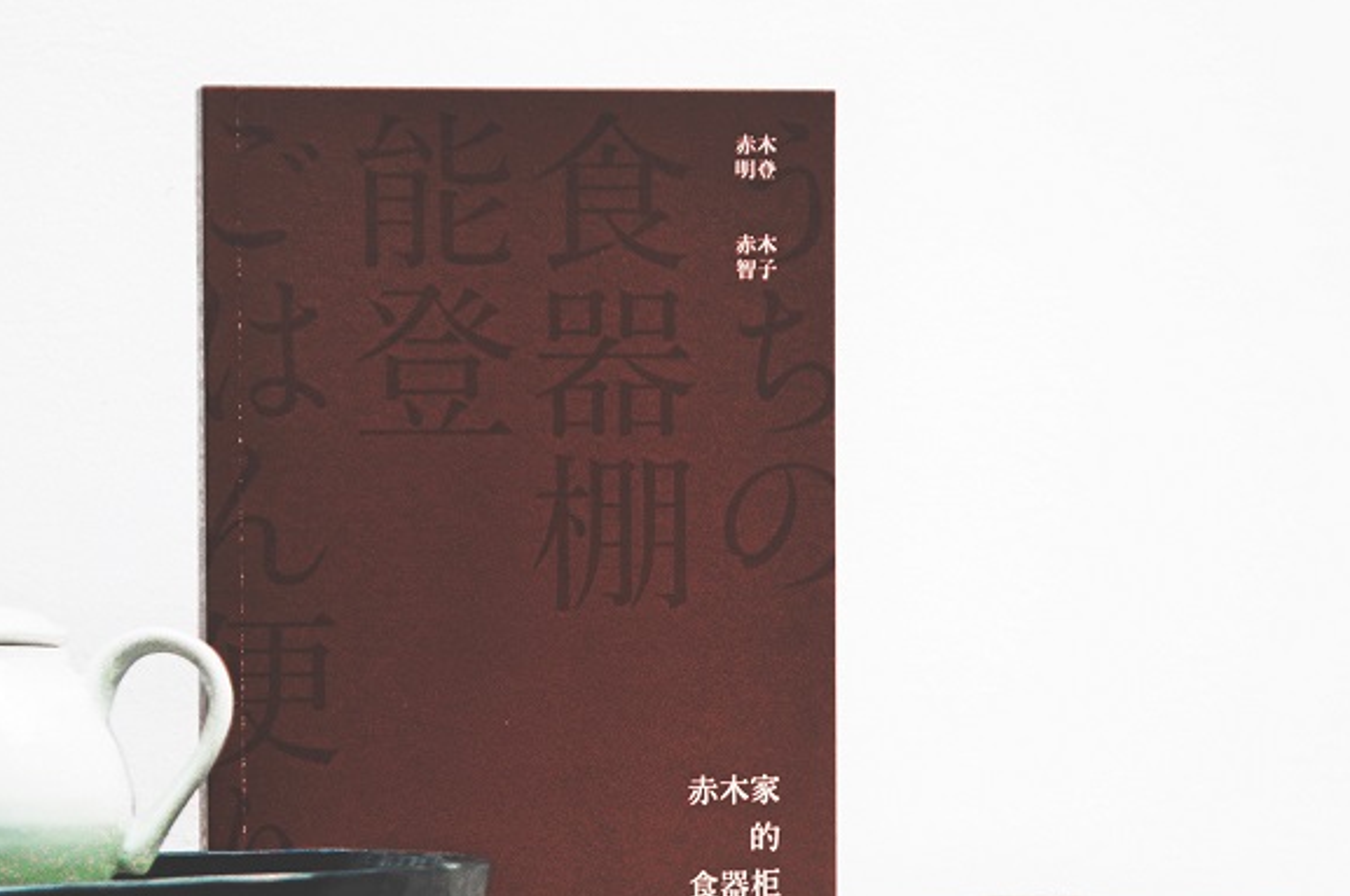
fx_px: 5086
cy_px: 497
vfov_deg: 10.1
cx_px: 835
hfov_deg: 15.1
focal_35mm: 136
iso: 400
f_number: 5.6
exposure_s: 1/125
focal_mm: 55
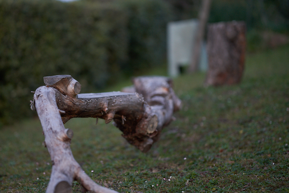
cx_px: 125
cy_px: 95
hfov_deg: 21.0
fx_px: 779
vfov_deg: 14.1
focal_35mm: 97
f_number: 1.4
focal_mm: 85
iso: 800
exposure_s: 1/125
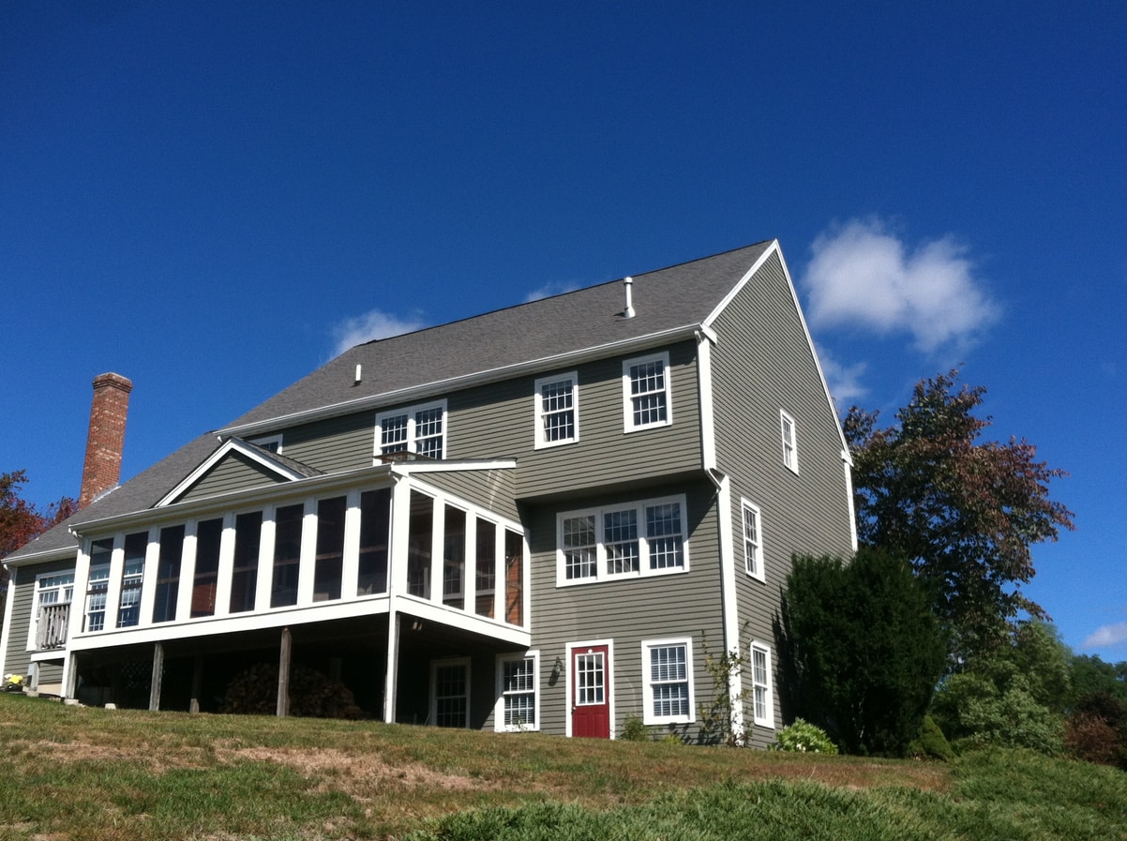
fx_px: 1267
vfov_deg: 36.7
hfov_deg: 47.9
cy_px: 439
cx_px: 531
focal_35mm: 39
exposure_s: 1/1200
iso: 80
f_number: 2.8
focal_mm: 3.85
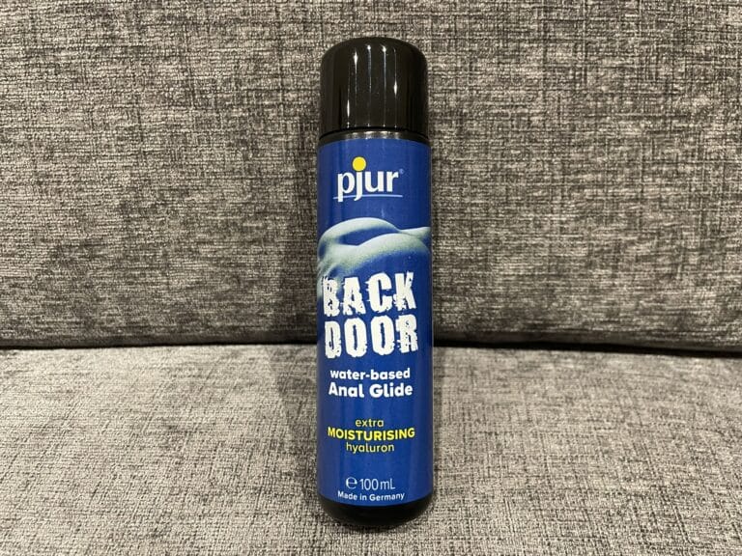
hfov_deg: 67.3
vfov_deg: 53.1
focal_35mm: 26
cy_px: 278
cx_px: 371
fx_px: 557
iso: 320
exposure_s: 1/50
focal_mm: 4.2
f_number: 1.6
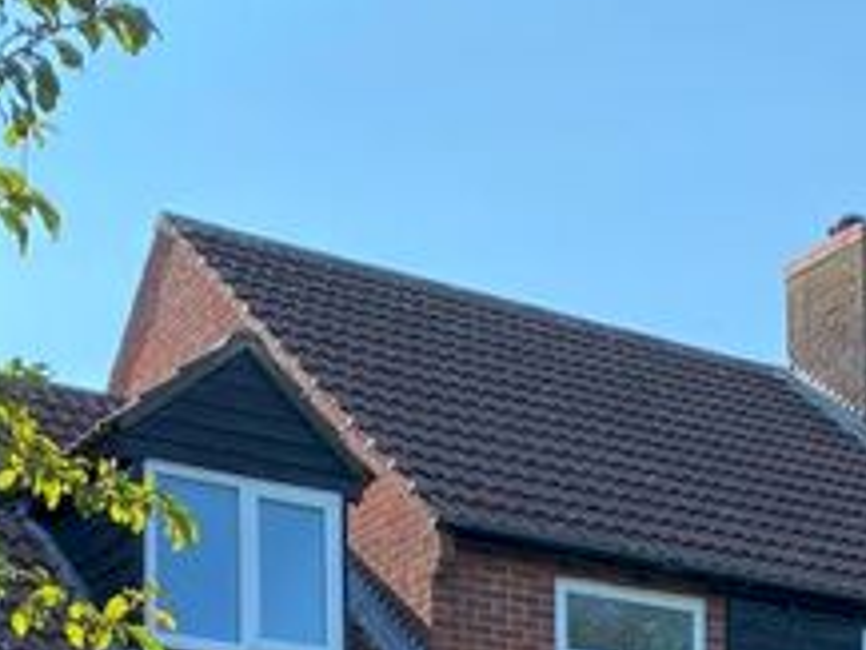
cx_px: 547
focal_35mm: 84
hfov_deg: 23.2
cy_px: 1007
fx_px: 2103
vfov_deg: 16.0
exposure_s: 1/772
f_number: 1.8
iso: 32
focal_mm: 4.25
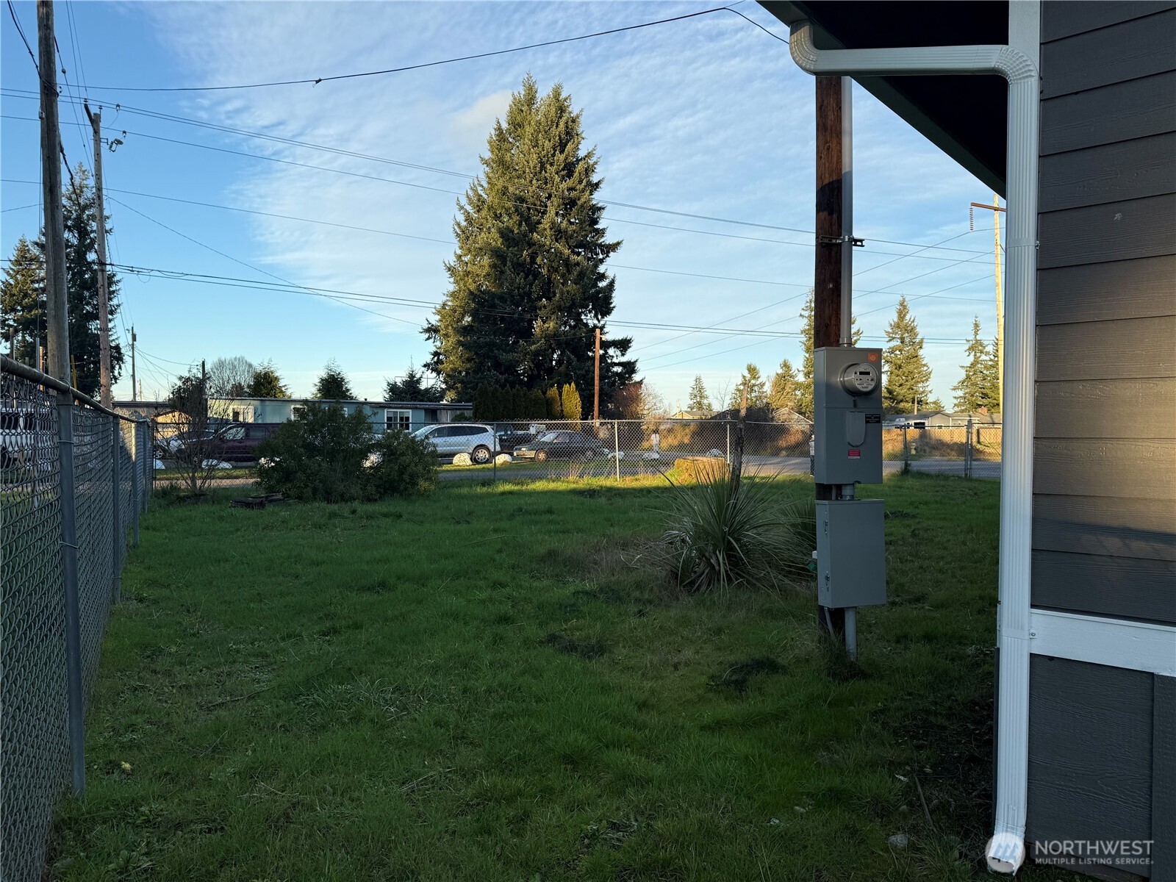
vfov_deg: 56.8
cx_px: 588
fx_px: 815
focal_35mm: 24
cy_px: 441
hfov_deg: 71.6
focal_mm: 6.76
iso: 80
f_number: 1.78
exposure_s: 1/2053
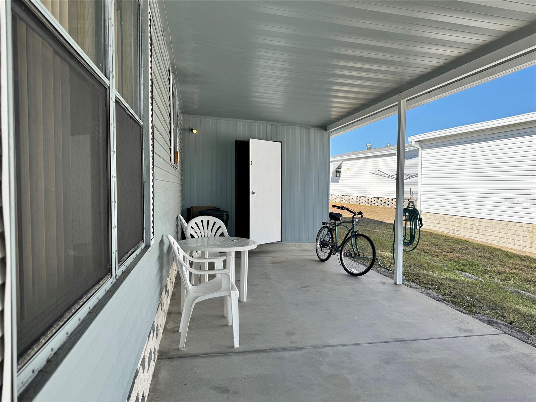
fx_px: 372
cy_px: 201
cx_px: 268
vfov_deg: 56.8
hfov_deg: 71.6
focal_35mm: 24
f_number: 1.78
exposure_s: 1/2041
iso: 80
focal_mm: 6.76
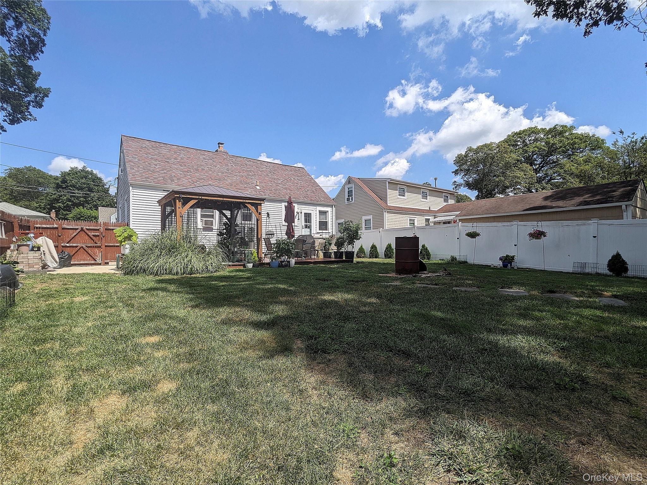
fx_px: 299
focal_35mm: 16
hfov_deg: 94.5
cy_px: 242
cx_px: 324
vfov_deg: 78.1
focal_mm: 2.22
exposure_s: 1/1460
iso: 37
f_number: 2.2
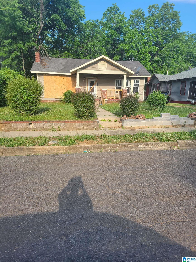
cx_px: 98
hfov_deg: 53.1
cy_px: 131
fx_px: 196
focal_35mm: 26
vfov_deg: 67.3
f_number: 1.8
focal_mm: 5.4
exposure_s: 1/857
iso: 40
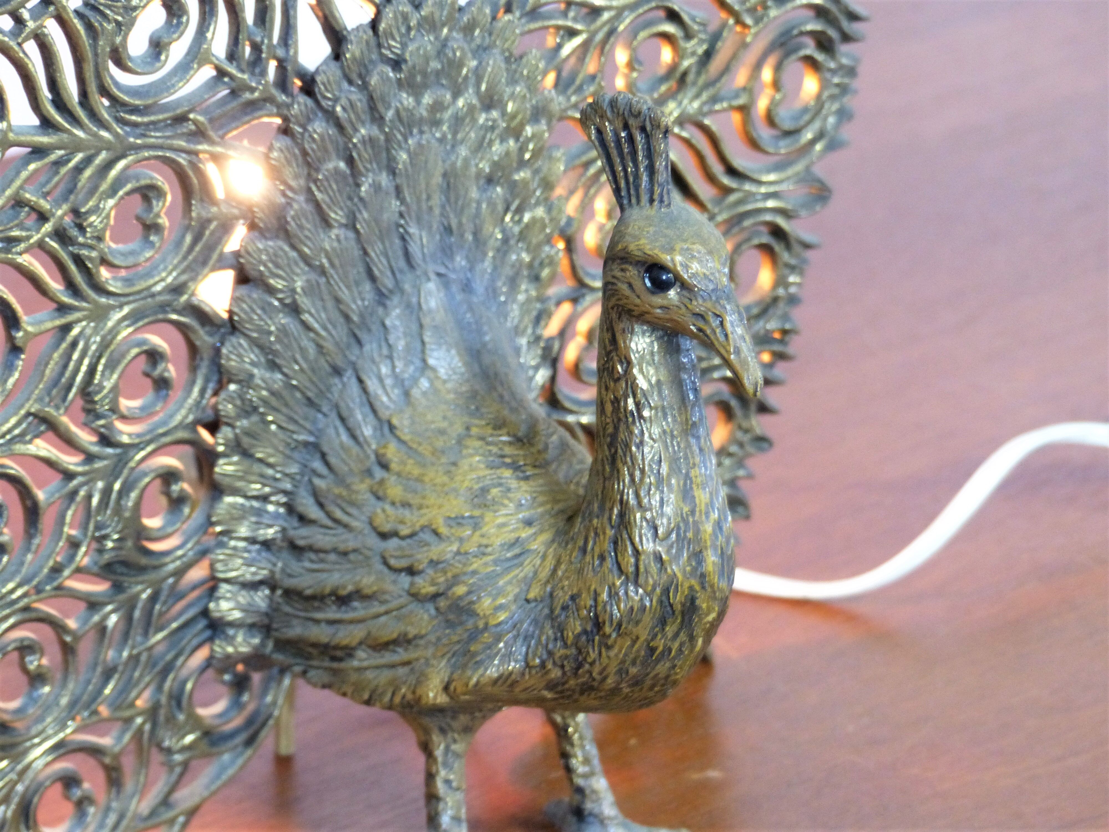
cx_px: 554
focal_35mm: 167
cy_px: 416
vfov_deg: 8.9
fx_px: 5350
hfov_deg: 11.8
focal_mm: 30.1
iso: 400
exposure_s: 1/40
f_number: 2.8
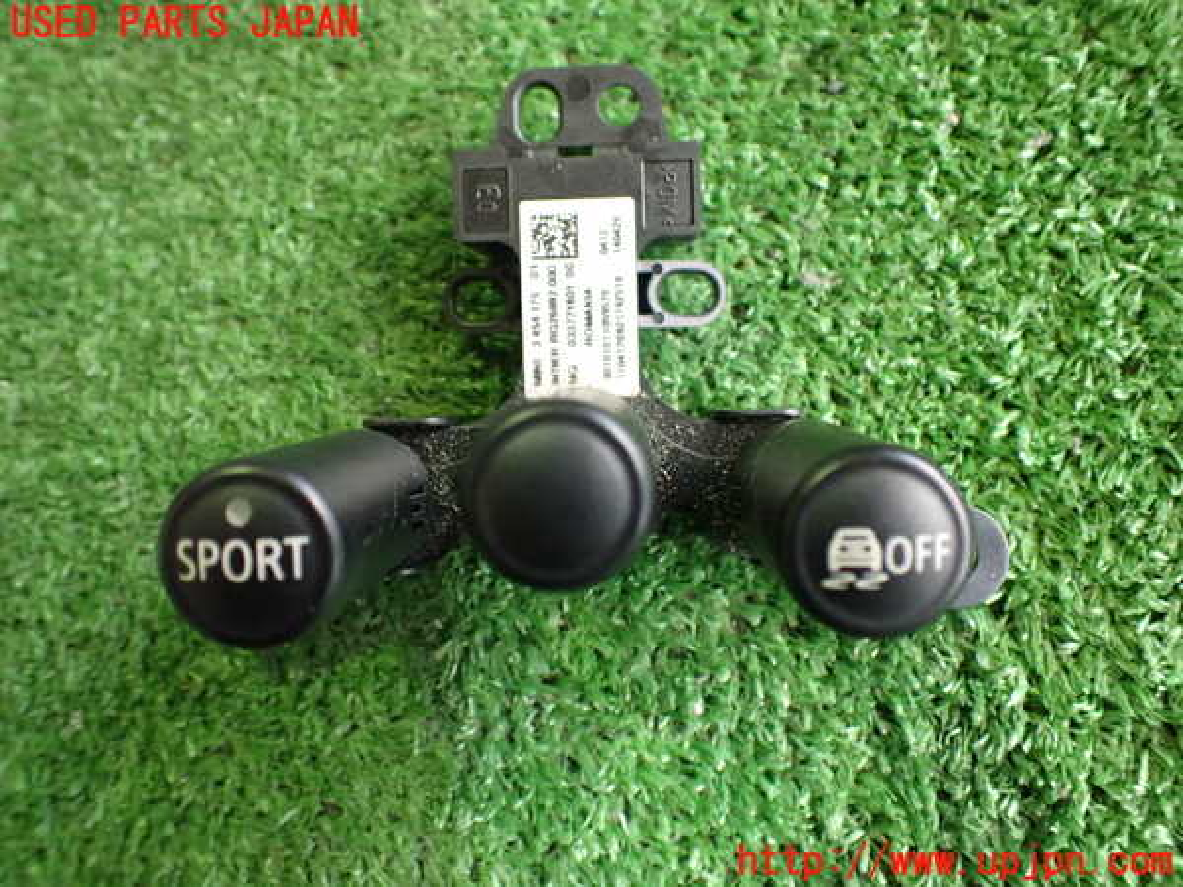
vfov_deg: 46.8
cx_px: 592
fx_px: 1025
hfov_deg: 60.0
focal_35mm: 30
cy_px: 444
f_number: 2.3
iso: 800
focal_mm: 5.4
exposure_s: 1/80
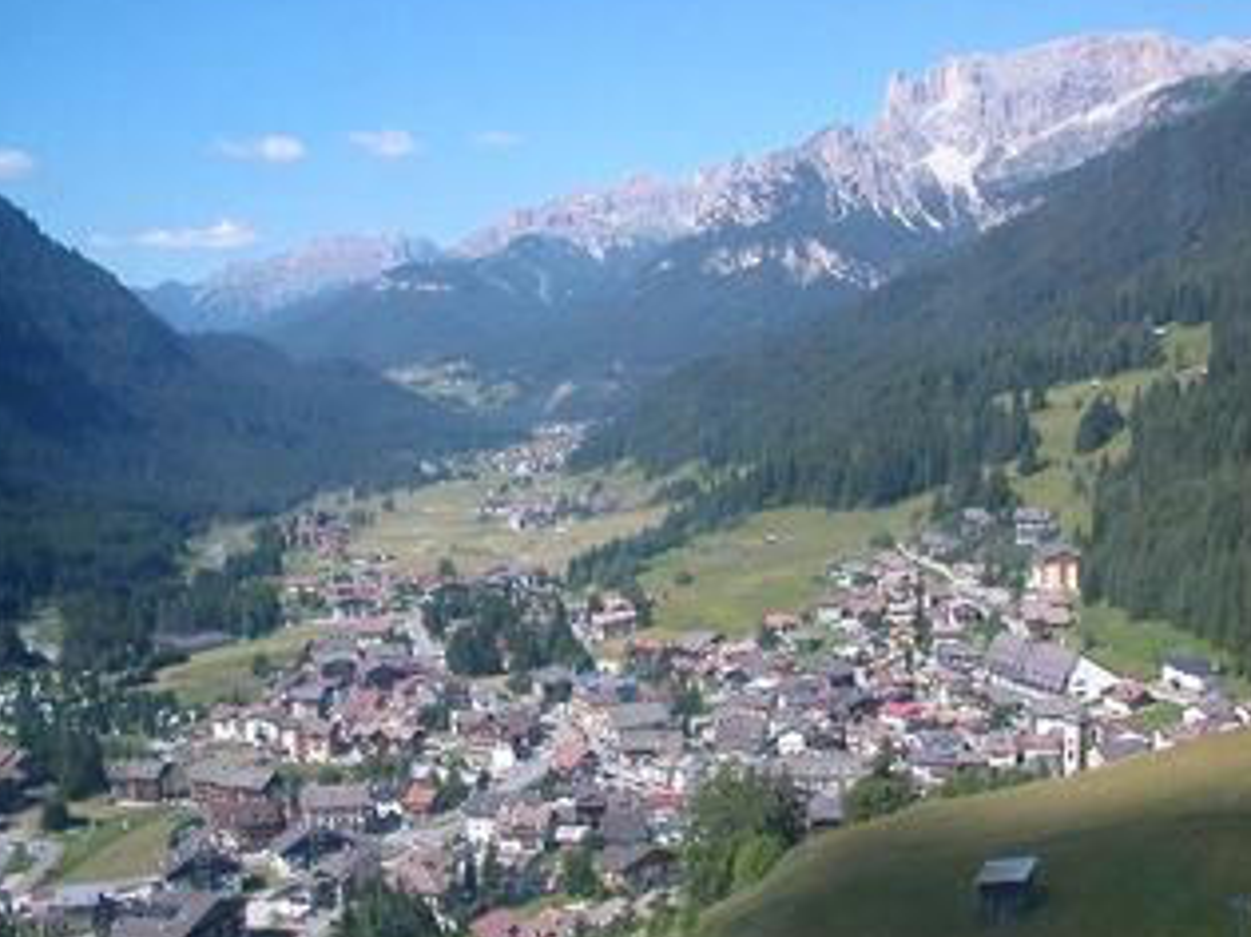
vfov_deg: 30.8
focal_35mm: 47
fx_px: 1698
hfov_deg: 40.4
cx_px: 604
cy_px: 536
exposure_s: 1/259
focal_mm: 5.6
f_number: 4.5
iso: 100
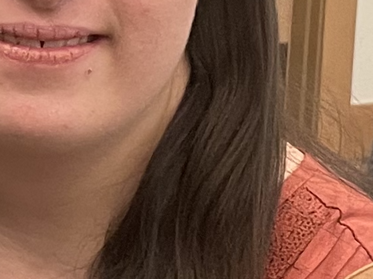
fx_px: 2025
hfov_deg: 10.1
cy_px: 93
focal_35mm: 188
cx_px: -243
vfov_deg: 7.9
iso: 200
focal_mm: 4.2
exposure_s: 1/60
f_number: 1.6
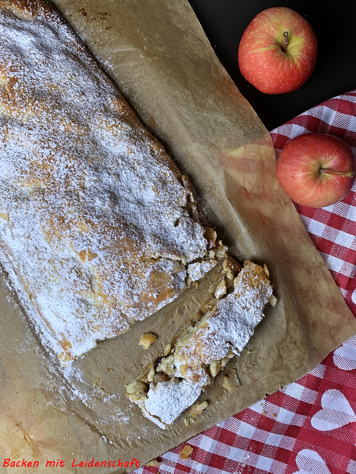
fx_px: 357
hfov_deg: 53.1
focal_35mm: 26
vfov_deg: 67.3
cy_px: 237
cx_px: 178
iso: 50
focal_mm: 4.25
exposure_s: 1/100
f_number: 1.8
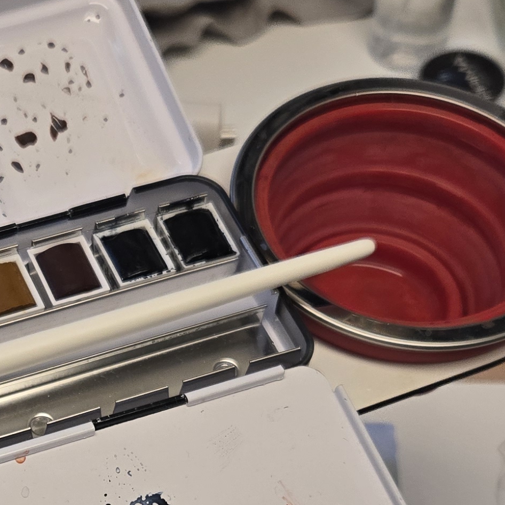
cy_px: 597
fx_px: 1419
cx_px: 5
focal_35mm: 86
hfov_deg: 19.6
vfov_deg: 19.1
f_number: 1.8
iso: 125
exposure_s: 1/180
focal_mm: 5.4
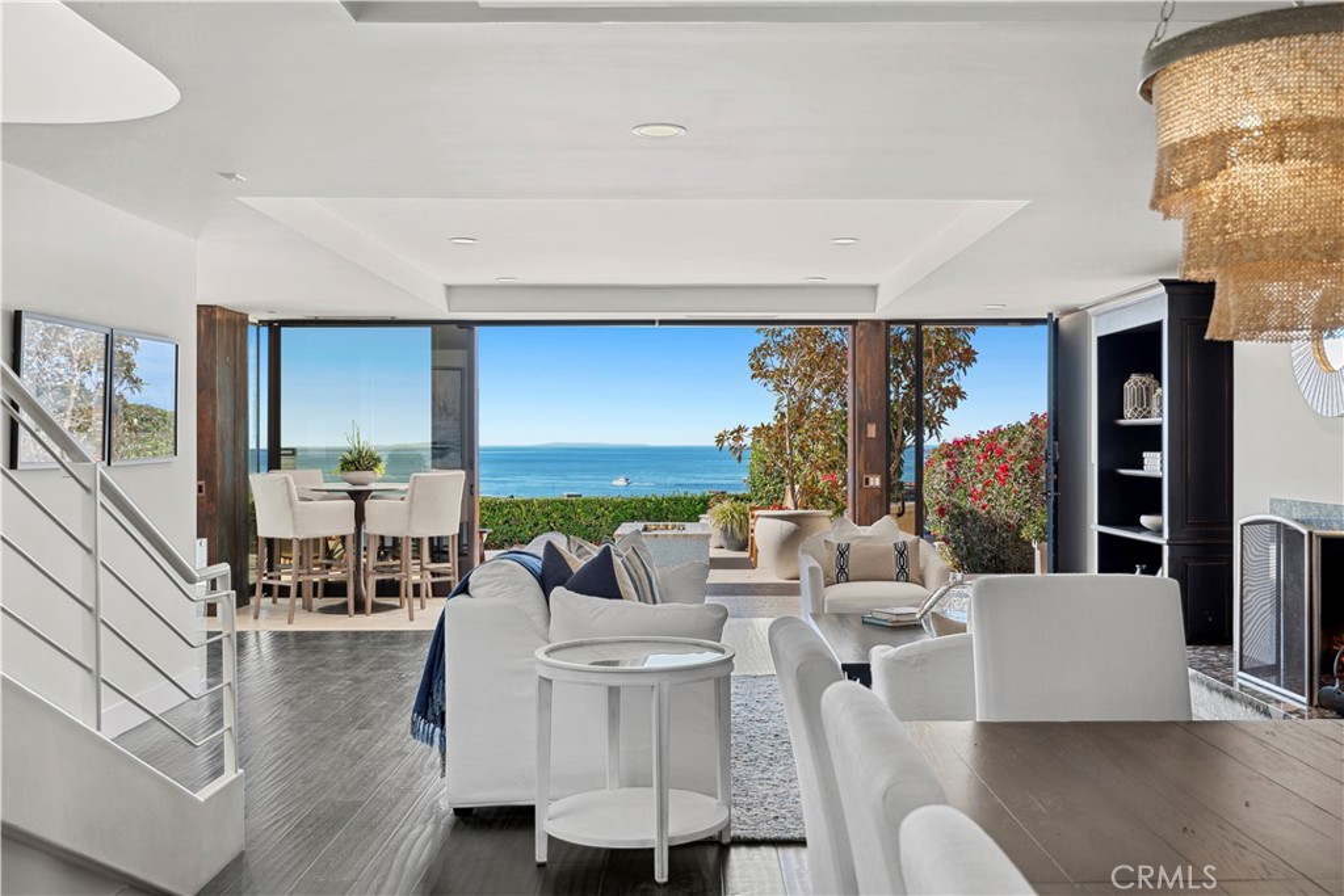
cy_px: 448
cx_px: 672
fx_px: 1307
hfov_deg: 54.4
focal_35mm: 35
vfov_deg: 37.9
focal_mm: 35
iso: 100
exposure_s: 1/13
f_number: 8
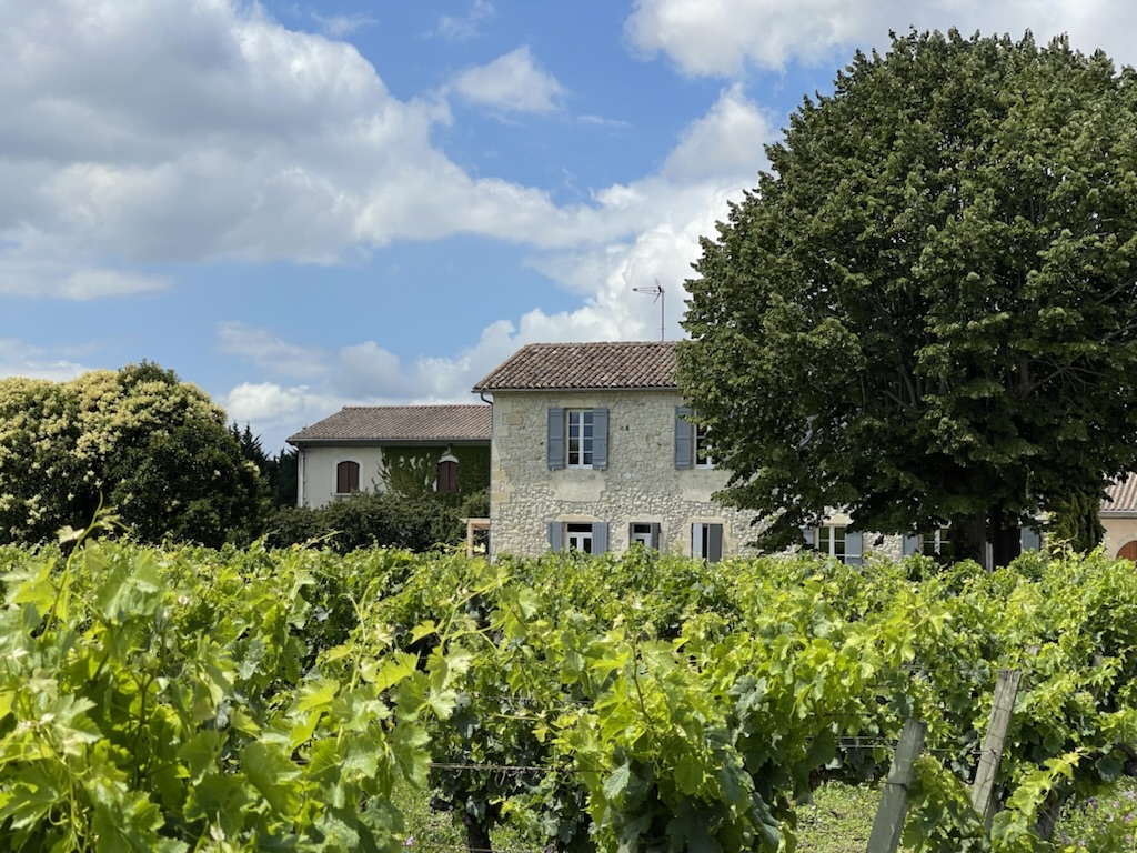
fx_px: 2102
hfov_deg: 30.3
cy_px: 426
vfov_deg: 22.9
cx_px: 568
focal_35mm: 64
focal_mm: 7.5
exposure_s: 1/2016
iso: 20
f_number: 2.2
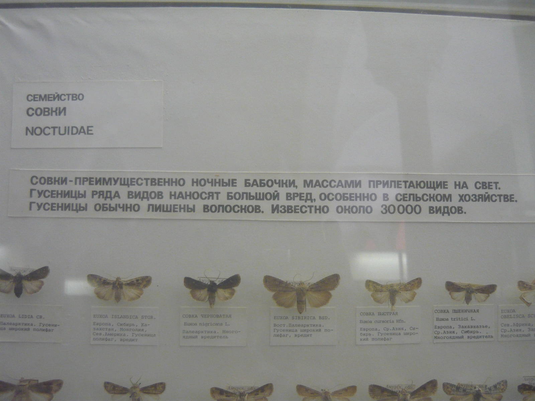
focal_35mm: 33
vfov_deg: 42.9
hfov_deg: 55.4
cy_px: 200
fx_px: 510
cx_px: 268
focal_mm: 5.5
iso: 320
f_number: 2.8
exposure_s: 1/30
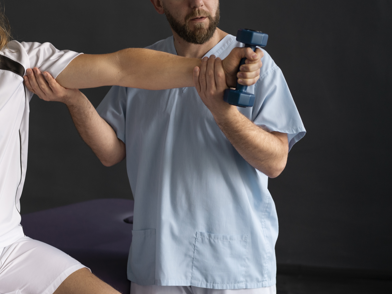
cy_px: 114
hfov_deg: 21.7
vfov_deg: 16.6
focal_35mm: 89
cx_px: 62
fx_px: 1008
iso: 400
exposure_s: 1/125
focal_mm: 55
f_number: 2.5
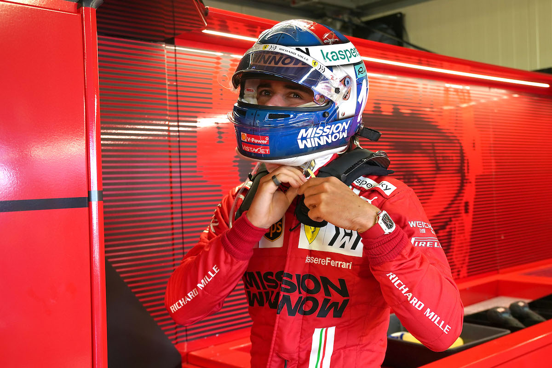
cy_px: 184
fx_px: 583
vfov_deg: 35.1
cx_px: 276
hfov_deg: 50.7
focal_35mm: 38
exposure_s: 1/125
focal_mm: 38
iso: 1000
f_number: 4.5
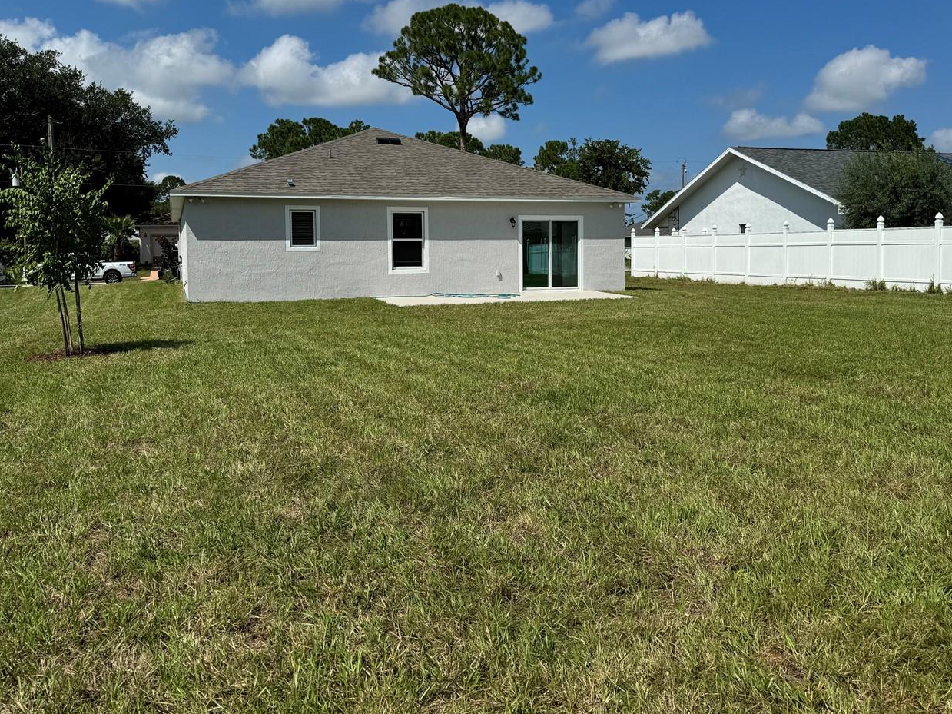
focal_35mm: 31
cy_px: 310
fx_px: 852
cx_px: 493
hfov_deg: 58.3
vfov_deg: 45.3
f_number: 1.78
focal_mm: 6.76
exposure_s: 1/7937
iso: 80
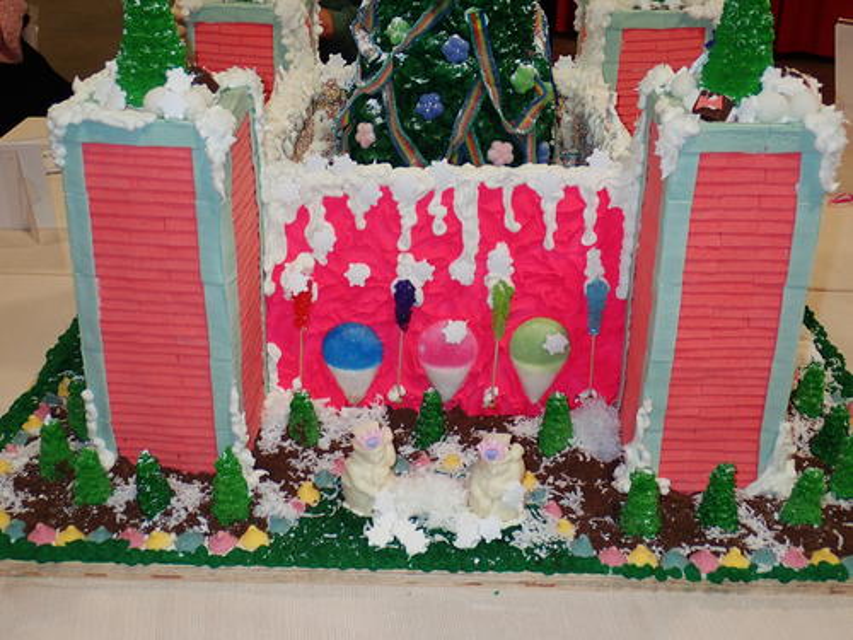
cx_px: 426
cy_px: 320
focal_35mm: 43
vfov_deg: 33.6
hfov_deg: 43.9
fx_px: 1060
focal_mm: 7.9
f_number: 2.9
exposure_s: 1/40
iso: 200
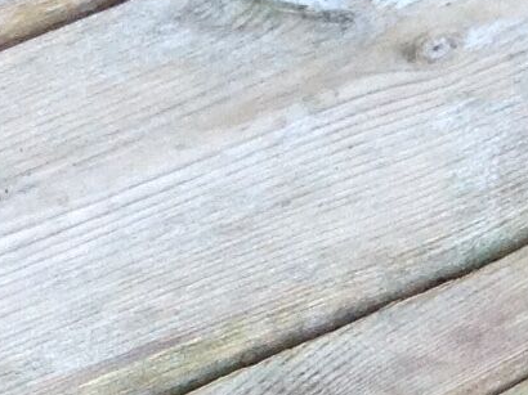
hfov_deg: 8.9
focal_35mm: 221
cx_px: 623
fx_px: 3369
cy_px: 989
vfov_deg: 6.4
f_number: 2.4
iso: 64
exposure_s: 1/120
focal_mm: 4.28
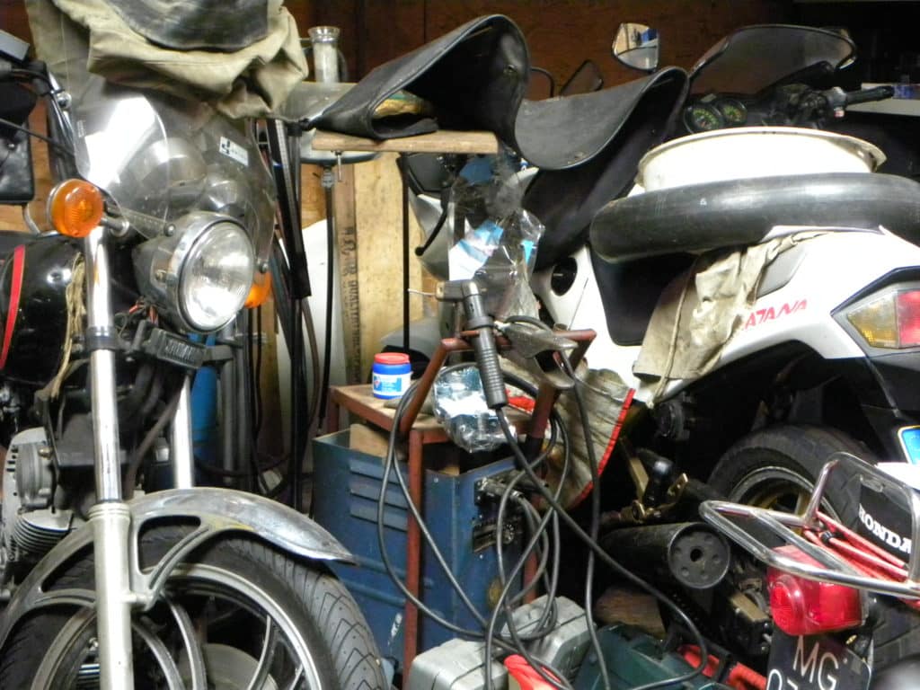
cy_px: 345
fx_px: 1541
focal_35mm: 58
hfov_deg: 33.2
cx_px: 460
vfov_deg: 25.2
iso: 800
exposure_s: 1/30
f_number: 3.5
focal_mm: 10.3
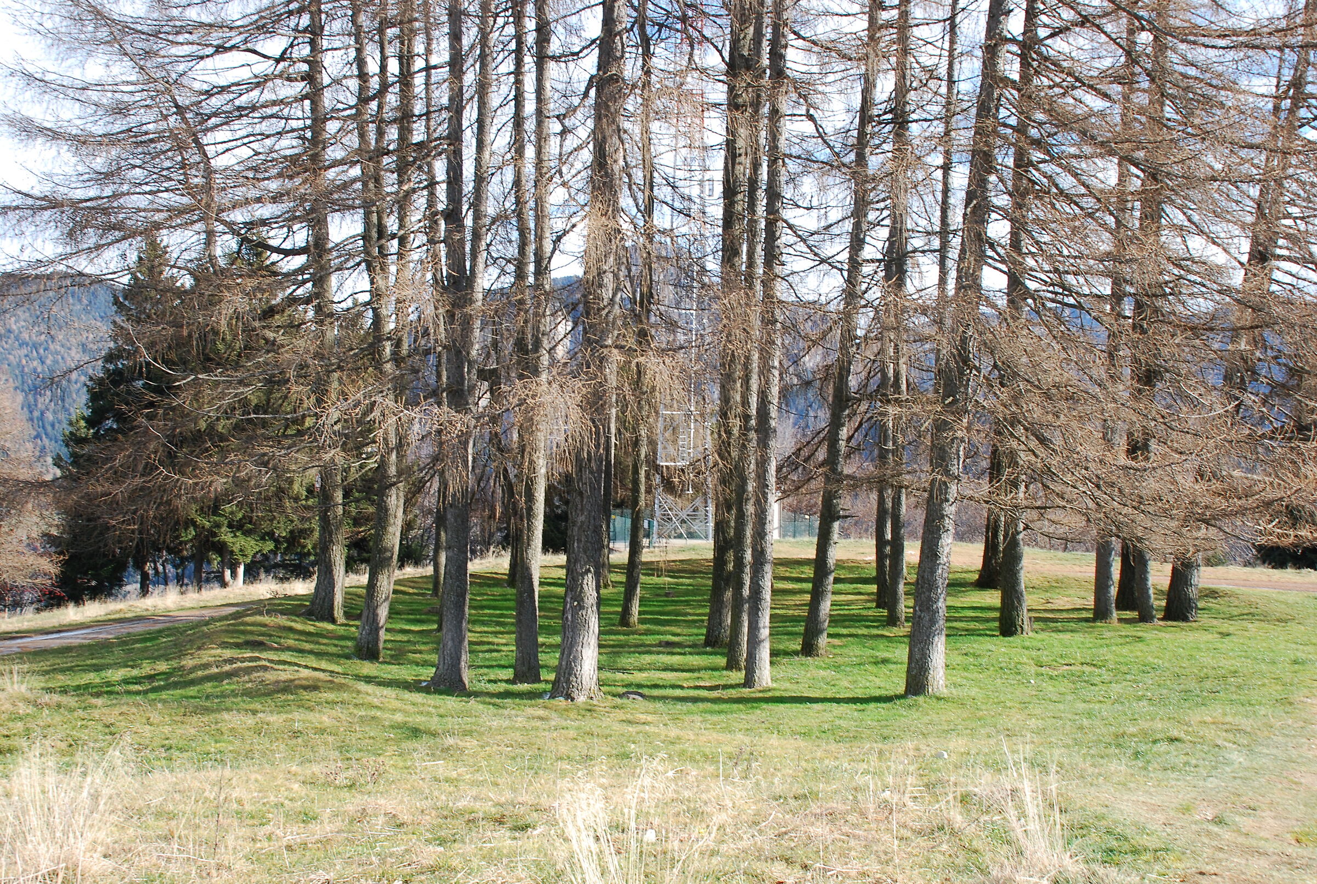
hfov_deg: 49.5
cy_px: 442
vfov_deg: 34.4
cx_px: 658
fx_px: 1430
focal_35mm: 39
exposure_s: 1/100
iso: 200
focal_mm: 26
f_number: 9
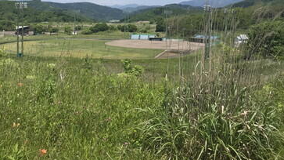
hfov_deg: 47.6
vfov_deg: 27.5
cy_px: 22
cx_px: 94
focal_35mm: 42
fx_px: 316
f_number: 1.8
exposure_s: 1/2457
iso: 20
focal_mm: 3.99
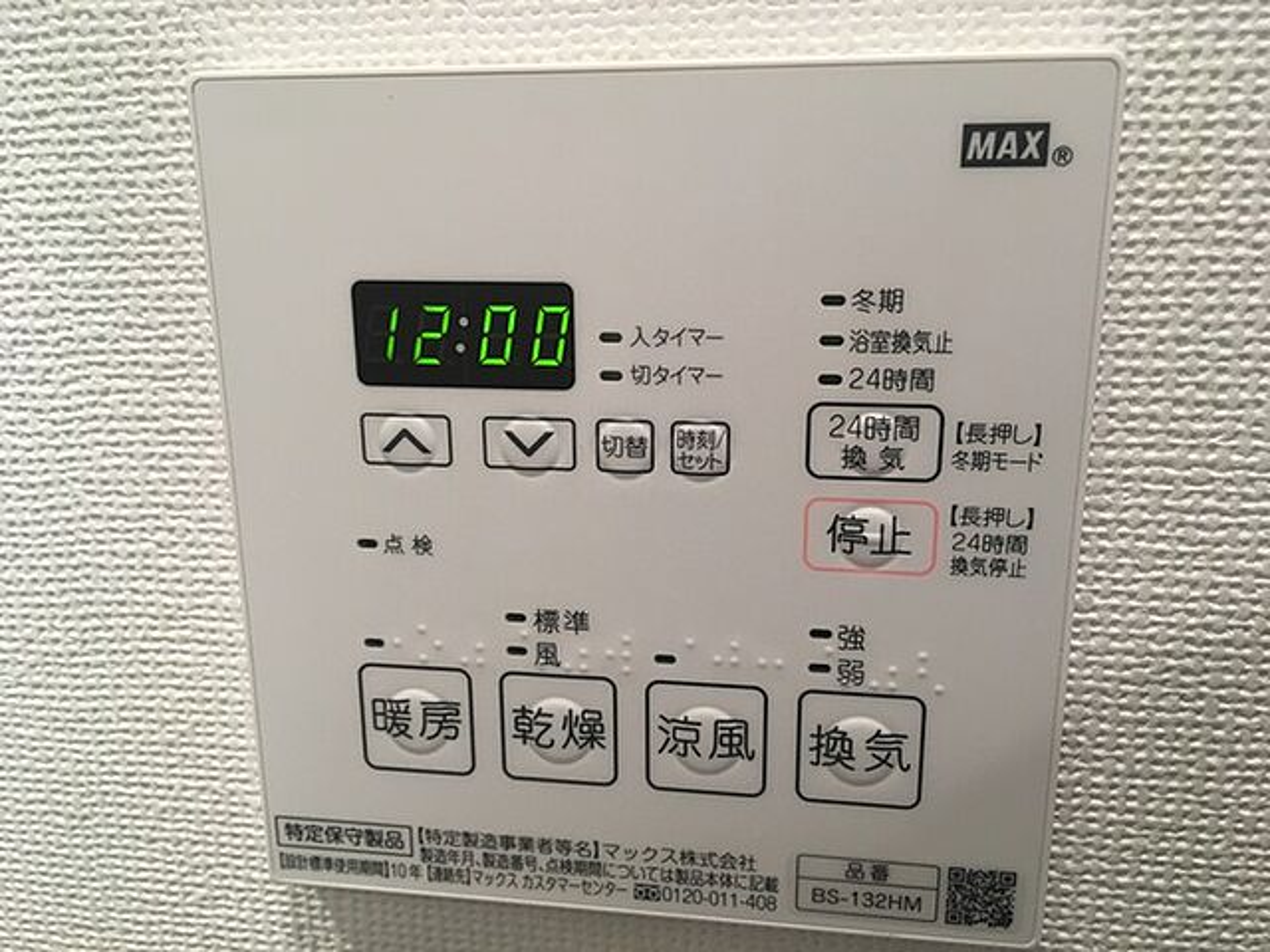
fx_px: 1064
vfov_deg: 48.2
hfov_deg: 61.7
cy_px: 476
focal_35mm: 29
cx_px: 635
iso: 50
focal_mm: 4.15
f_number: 2.2
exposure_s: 1/33
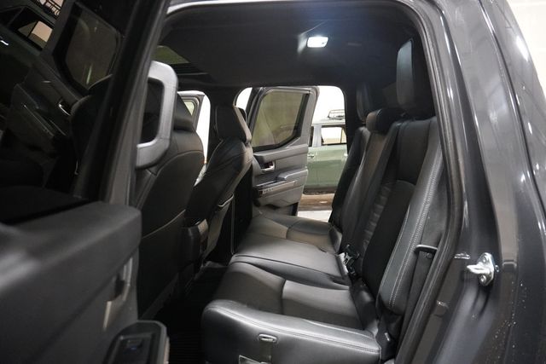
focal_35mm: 24
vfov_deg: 53.2
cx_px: 273
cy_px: 182
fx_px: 364
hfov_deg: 73.7
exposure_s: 1/60
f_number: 3.5
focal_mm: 16
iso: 6400
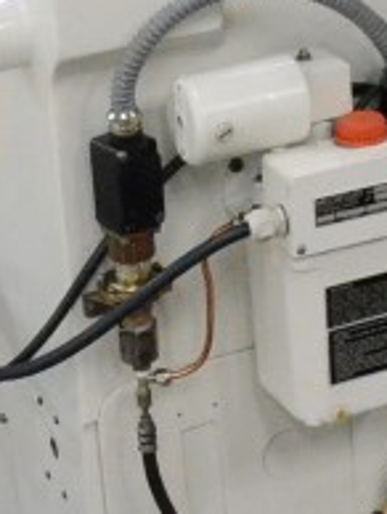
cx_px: 590
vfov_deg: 10.8
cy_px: -223
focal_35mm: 177
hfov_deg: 8.2
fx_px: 2633
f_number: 6.3
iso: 6400
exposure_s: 1/160
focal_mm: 22
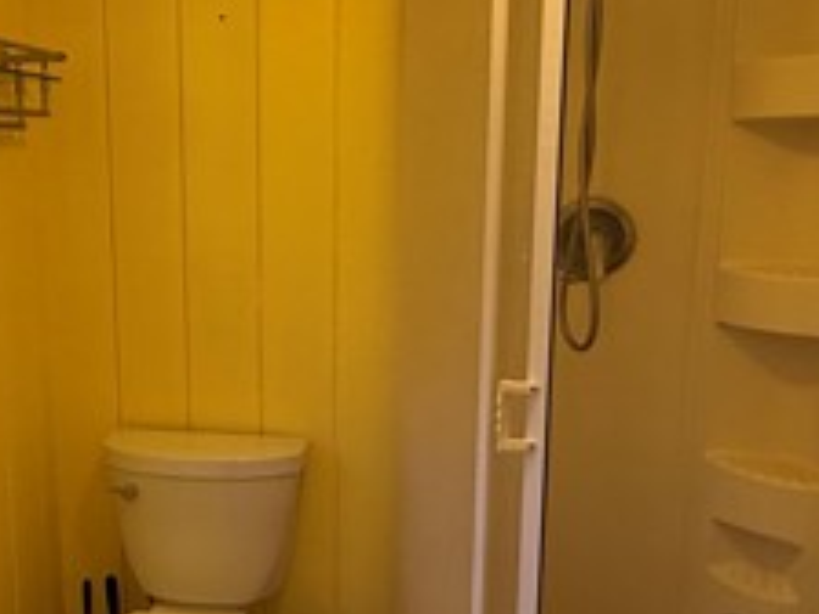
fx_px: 946
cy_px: 322
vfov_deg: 36.0
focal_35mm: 40
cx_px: 179
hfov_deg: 44.8
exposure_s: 1/120
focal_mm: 2.22
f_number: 2.2
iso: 320
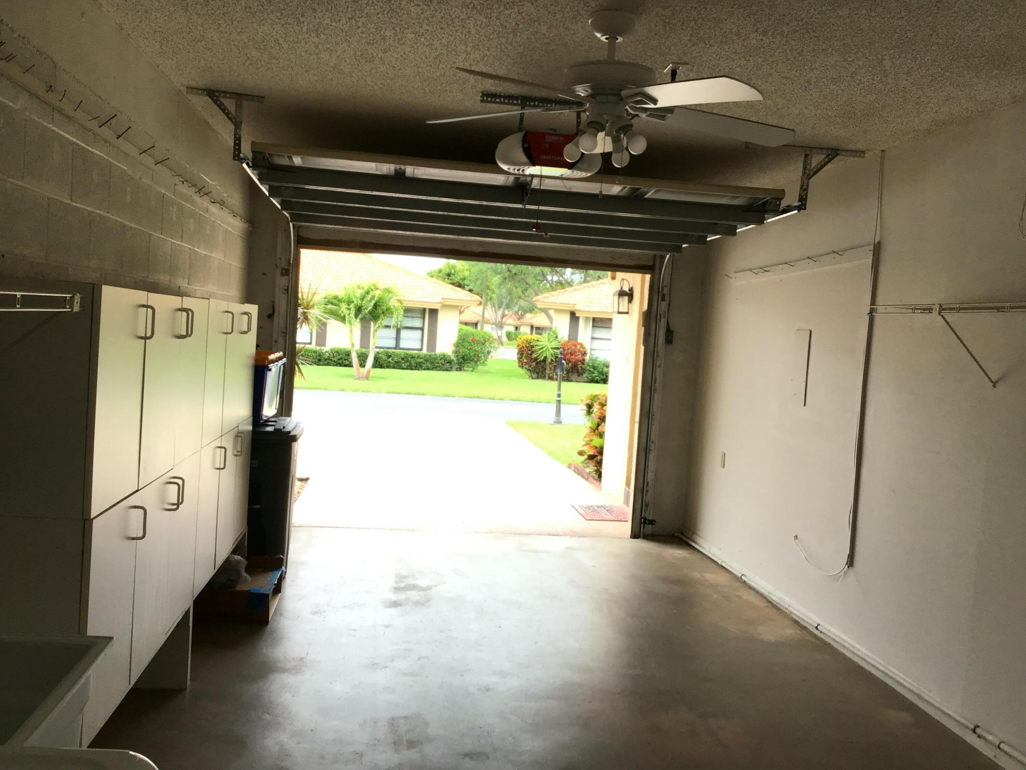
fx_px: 919
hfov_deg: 58.4
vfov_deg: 45.4
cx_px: 513
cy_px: 385
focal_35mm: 31
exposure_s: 1/60
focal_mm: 3.3
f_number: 2.4
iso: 32
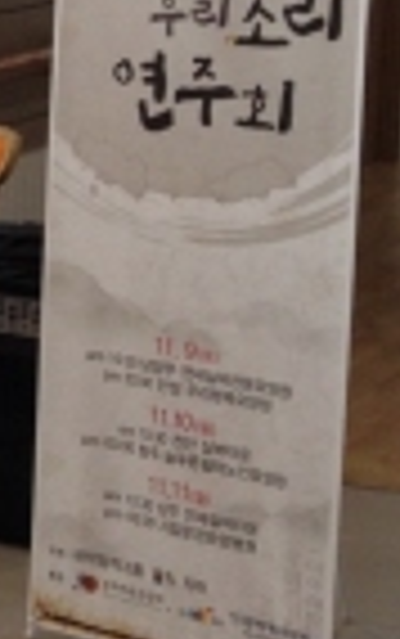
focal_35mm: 157
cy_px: 99
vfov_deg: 13.2
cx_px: -903
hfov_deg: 7.2
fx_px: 2733
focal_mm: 4.28
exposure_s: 1/20
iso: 64
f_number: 2.4
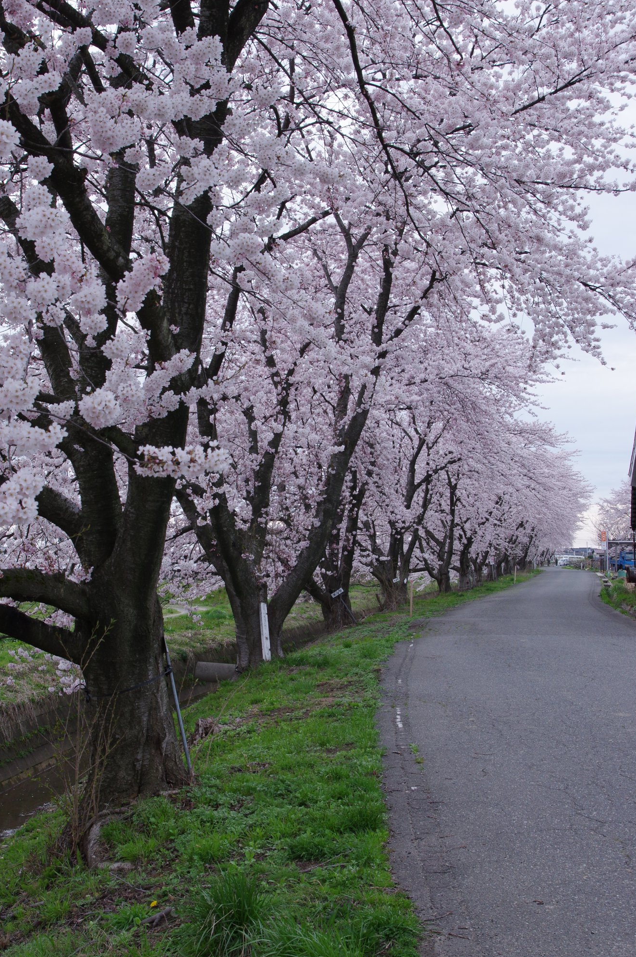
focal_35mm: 47
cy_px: 509
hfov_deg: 28.6
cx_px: 280
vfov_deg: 41.9
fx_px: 1248
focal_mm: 25.63
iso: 280
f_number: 8
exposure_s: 1/60
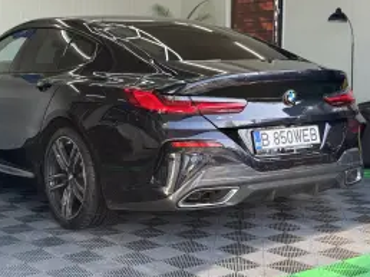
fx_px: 715
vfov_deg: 21.9
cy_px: 119
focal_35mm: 67
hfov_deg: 28.9
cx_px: 152
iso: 50
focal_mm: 6.76
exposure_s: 1/161
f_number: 1.78
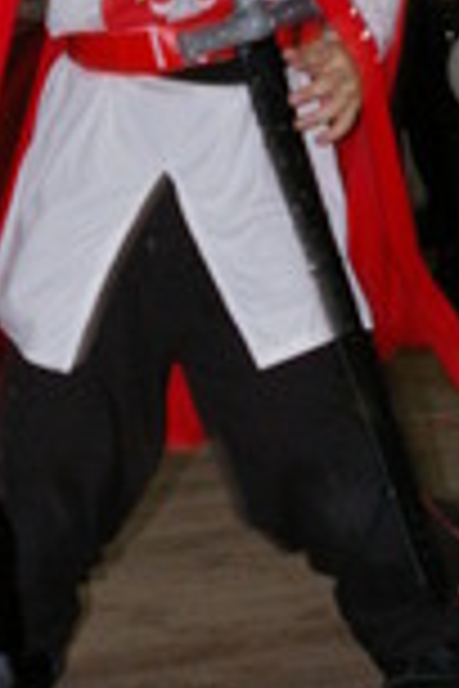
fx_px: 2900
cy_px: 121
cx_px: 29
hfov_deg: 9.0
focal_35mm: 152
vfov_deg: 13.5
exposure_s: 1/45
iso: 800
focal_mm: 31
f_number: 5.6
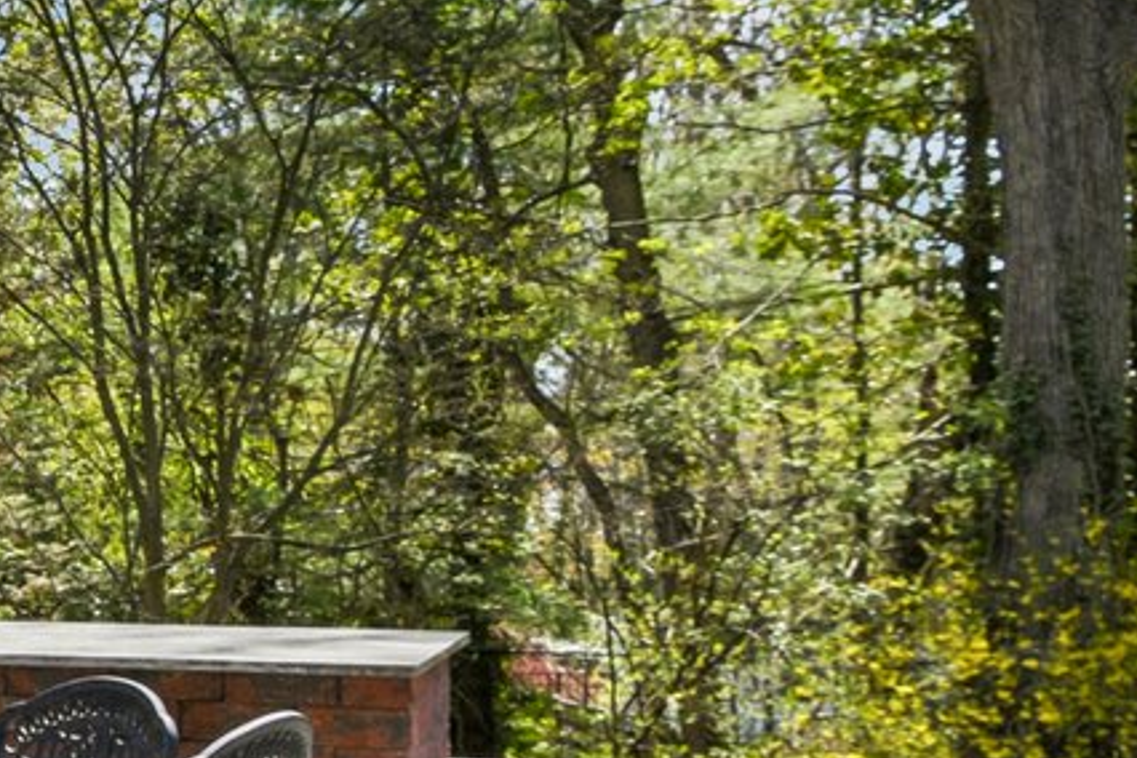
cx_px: -1225
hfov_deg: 17.4
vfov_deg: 17.4
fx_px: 2432
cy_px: 687
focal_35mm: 77
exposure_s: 1/200
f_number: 9
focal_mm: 16
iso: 160
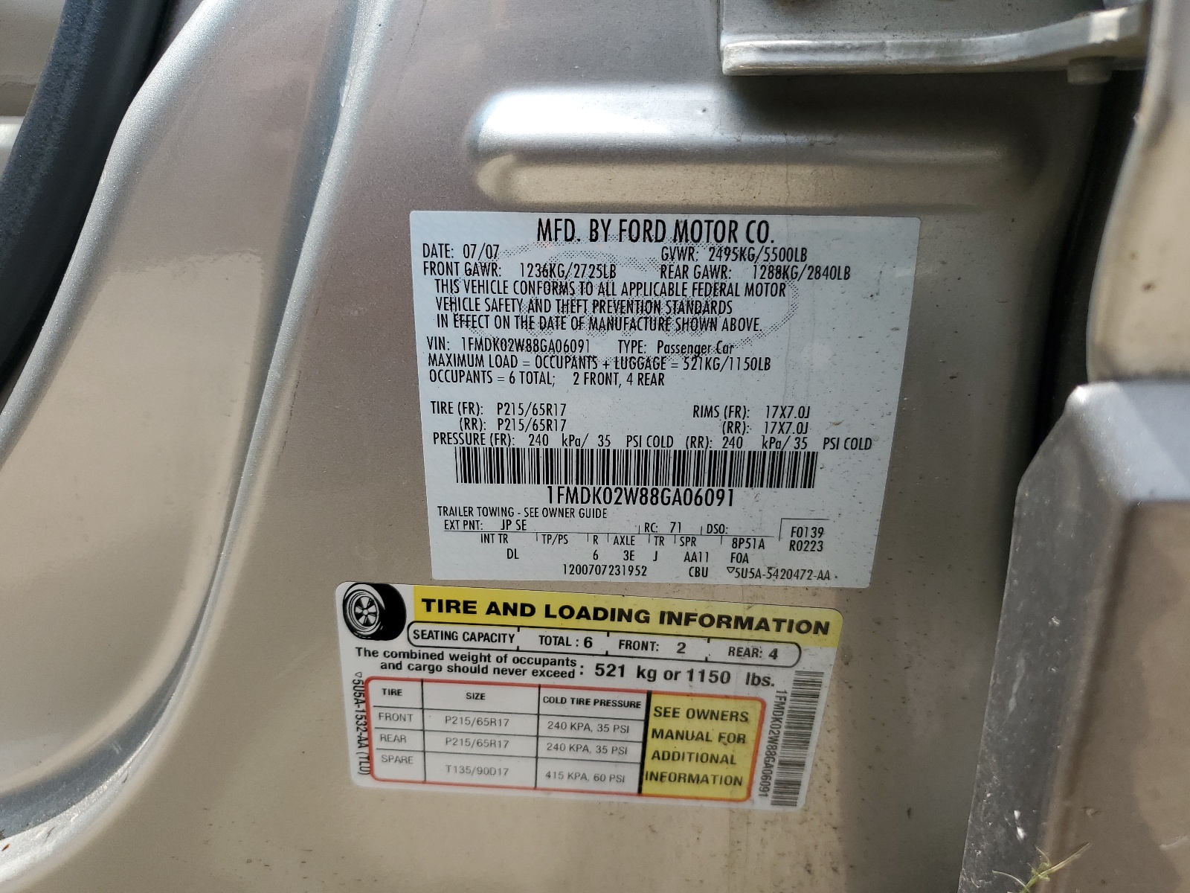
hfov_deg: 67.3
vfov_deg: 53.1
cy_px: 446
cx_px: 595
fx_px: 894
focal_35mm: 26
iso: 50
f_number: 1.5
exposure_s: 1/1429
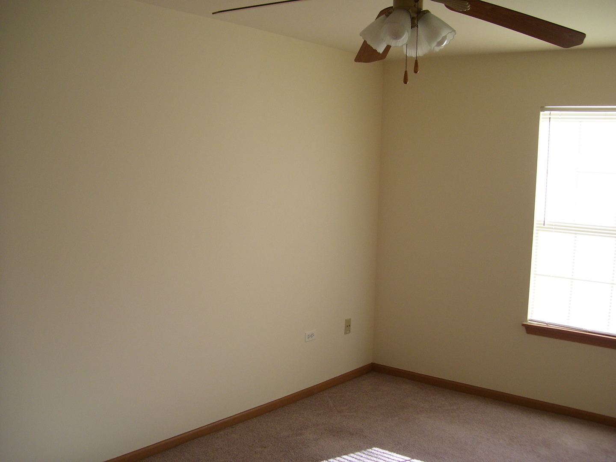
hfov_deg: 50.1
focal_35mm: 37
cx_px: 308
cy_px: 231
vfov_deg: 38.7
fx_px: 658
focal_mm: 6
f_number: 2.7
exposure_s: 1/125
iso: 80
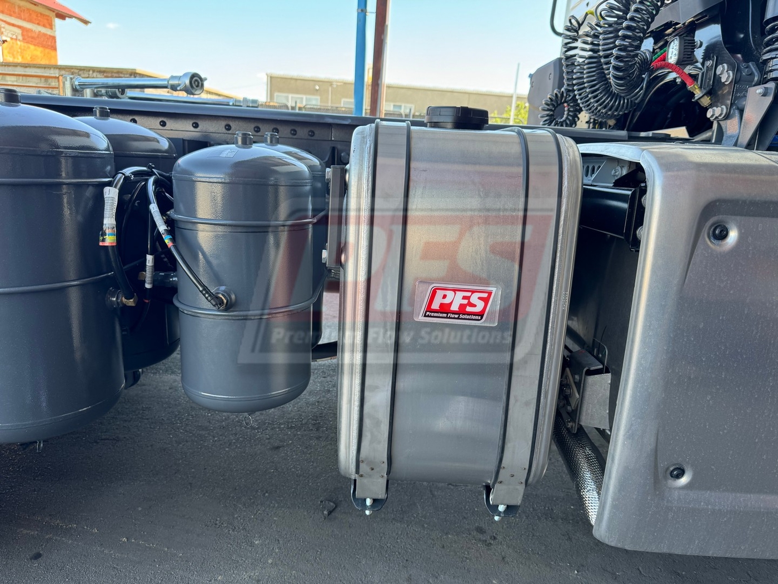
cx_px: 389
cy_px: 292
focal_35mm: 24
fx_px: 539
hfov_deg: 71.6
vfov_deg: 56.8
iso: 64
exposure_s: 1/159
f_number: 1.78
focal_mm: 6.76
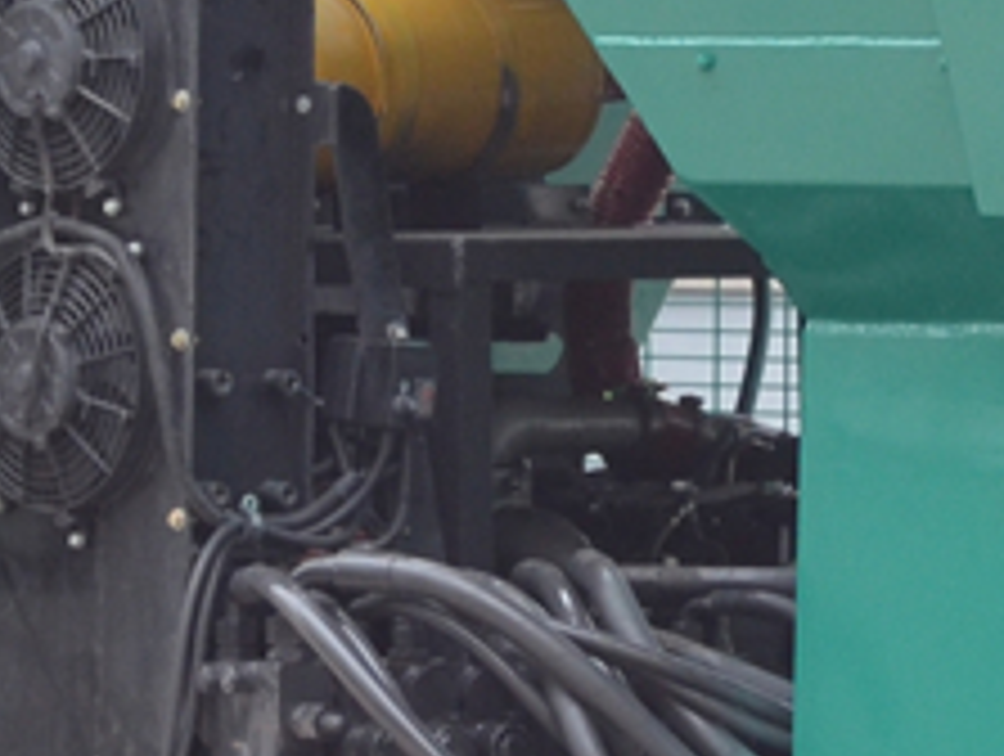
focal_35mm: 483
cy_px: -74
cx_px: 1729
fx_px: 14032
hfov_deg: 4.1
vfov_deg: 3.1
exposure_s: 1/80
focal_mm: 50
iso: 400
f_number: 8
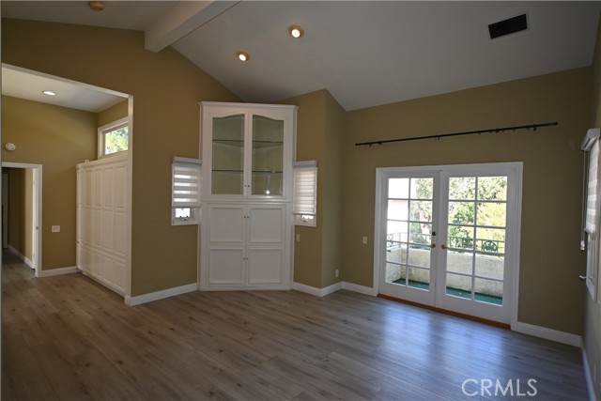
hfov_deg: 90.0
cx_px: 300
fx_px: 301
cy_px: 200
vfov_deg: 67.4
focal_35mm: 18
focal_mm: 12
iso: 200
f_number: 4.5
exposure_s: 1/80
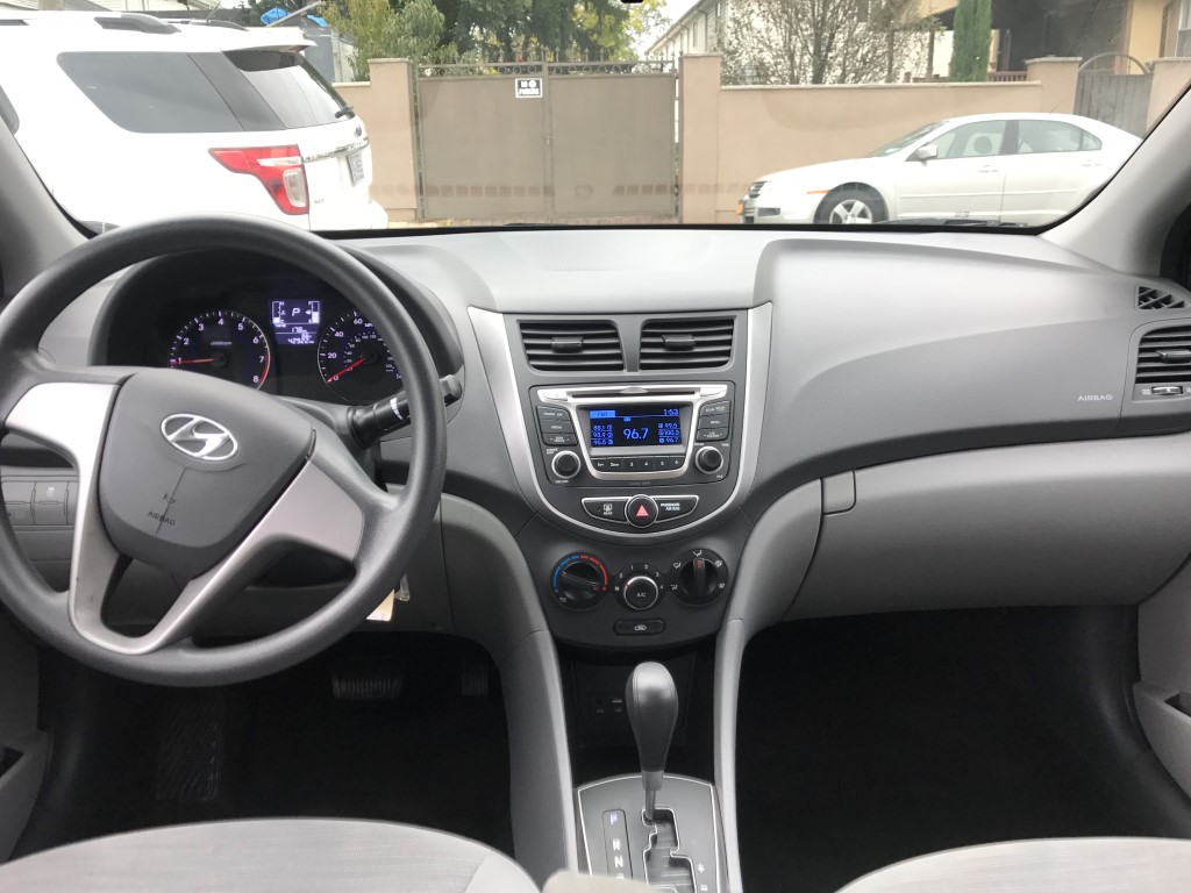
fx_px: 963
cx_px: 596
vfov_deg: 49.7
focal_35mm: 28
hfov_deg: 63.4
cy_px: 446
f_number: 1.8
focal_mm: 3.99
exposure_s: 1/60
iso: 32
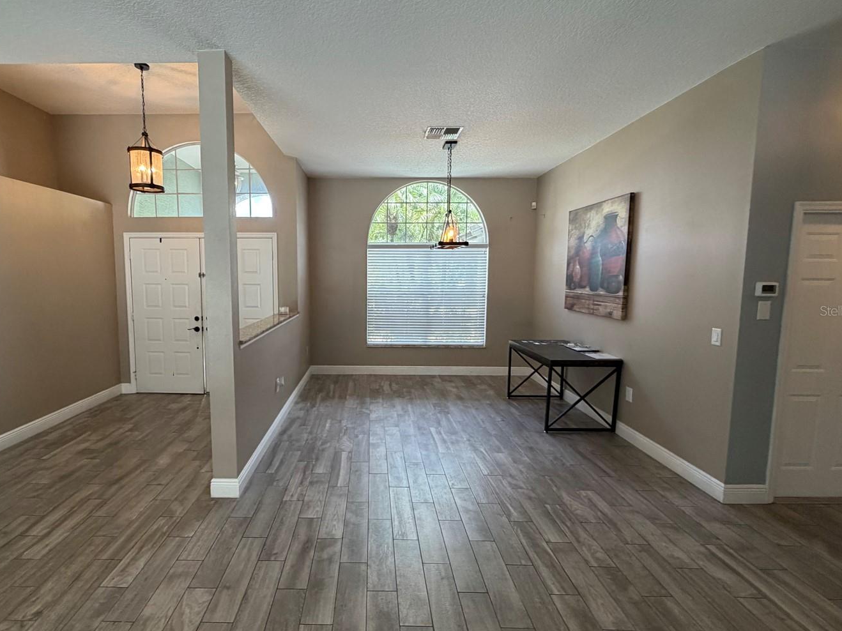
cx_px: 369
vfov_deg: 74.7
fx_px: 413
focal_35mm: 17
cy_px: 310
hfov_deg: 90.6
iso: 320
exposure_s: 1/120
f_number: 2.2
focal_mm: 2.22
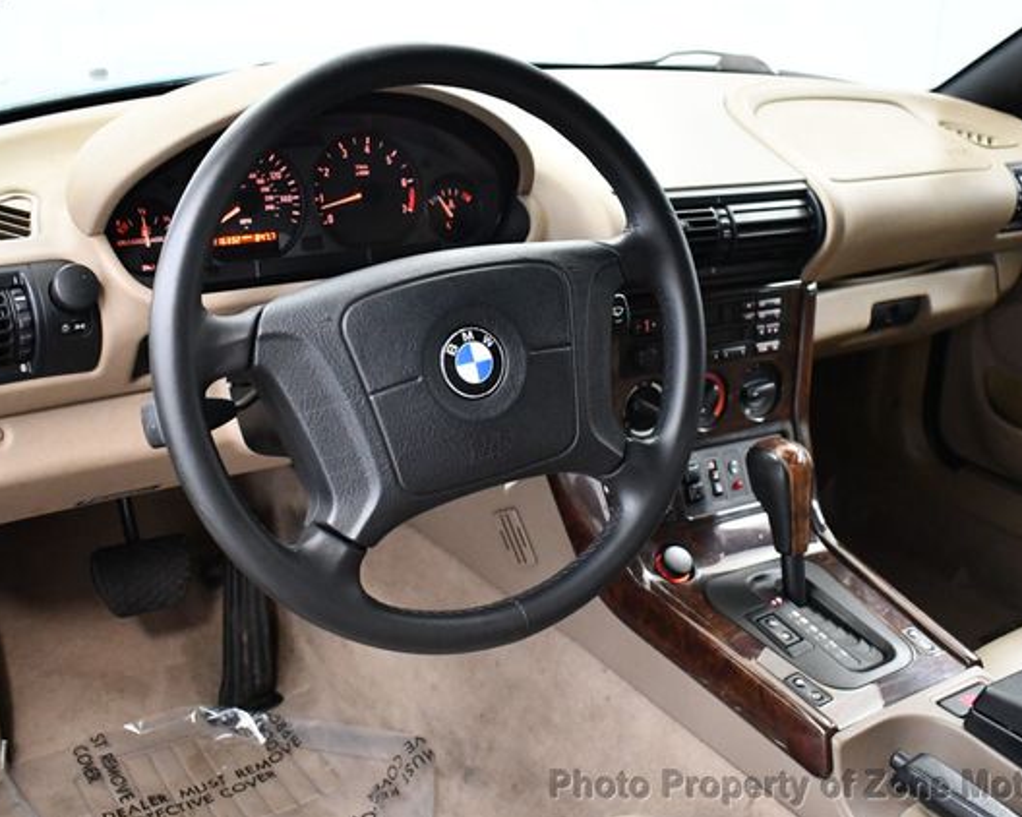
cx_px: 526
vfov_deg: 36.5
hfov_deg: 44.8
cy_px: 408
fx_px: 1240
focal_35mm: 41
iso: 3600
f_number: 3.5
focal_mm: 18
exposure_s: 1/60
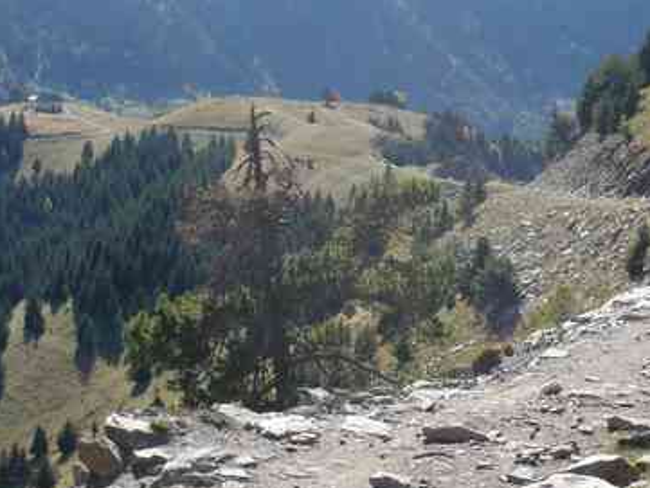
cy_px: 77
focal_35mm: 86
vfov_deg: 17.0
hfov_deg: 22.7
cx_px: 420
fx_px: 1615
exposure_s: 1/800
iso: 100
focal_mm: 5.8
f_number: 2.8
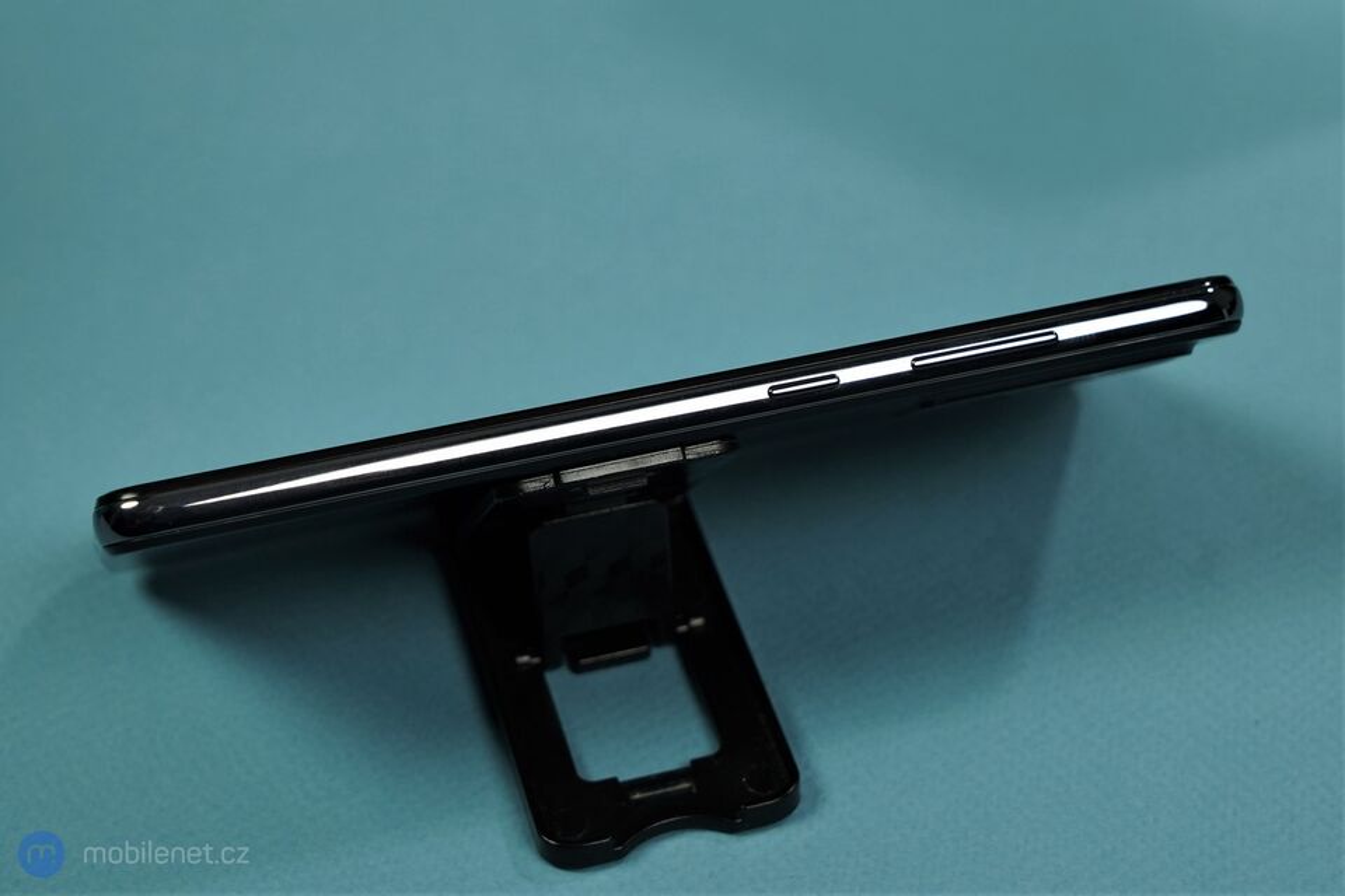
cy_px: 448
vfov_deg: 24.2
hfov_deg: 35.6
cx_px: 672
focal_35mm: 56
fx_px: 2092
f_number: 6.3
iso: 640
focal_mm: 56
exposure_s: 1/125
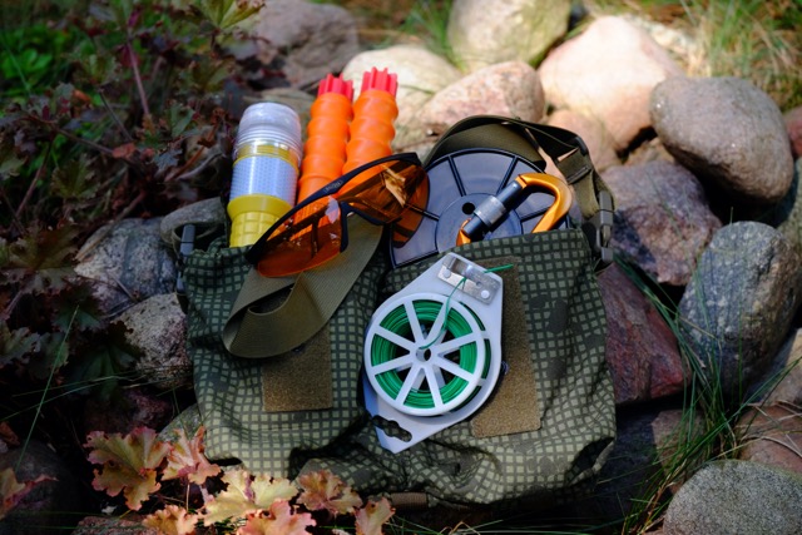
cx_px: 401
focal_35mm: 75
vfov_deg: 18.2
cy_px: 268
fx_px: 1671
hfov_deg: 27.0
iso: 400
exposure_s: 1/500
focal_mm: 50
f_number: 2.8
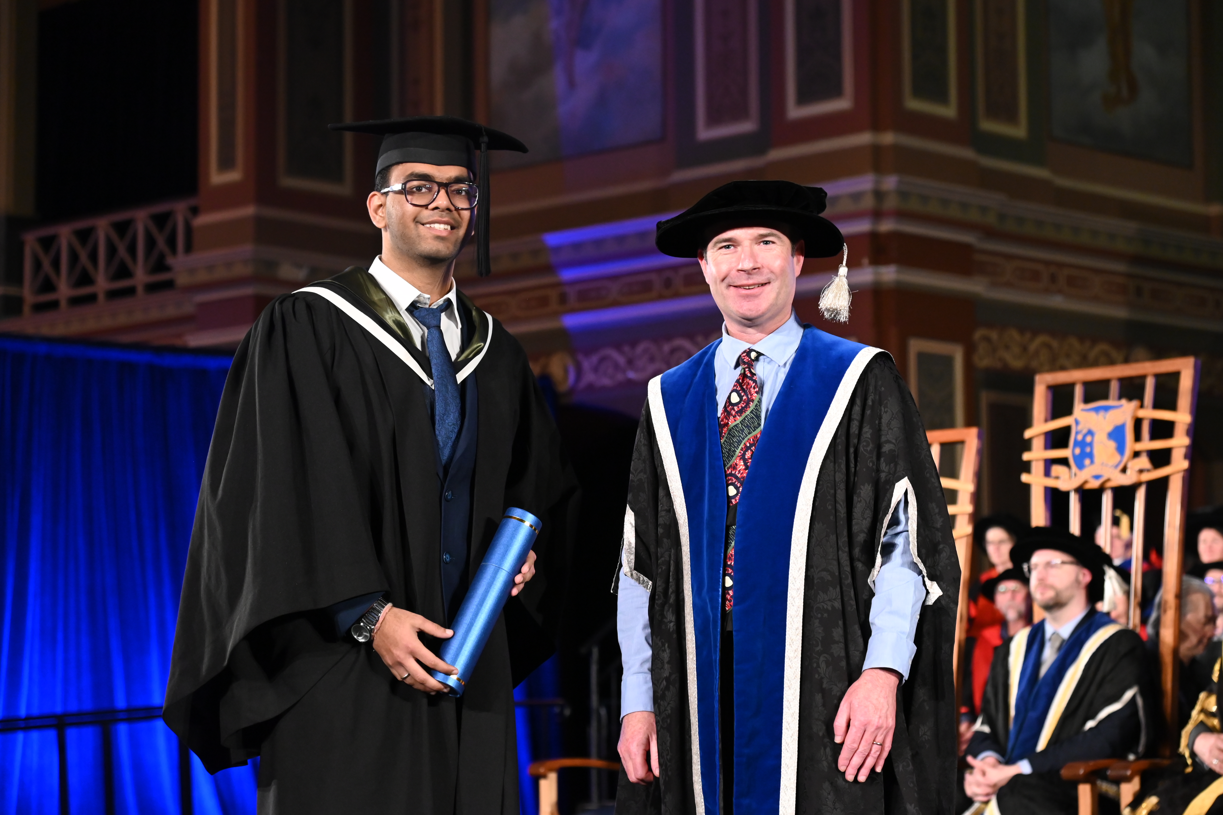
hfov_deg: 23.6
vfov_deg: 15.9
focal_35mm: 86
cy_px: 408
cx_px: 612
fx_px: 2921
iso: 3200
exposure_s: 1/160
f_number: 5
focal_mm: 86
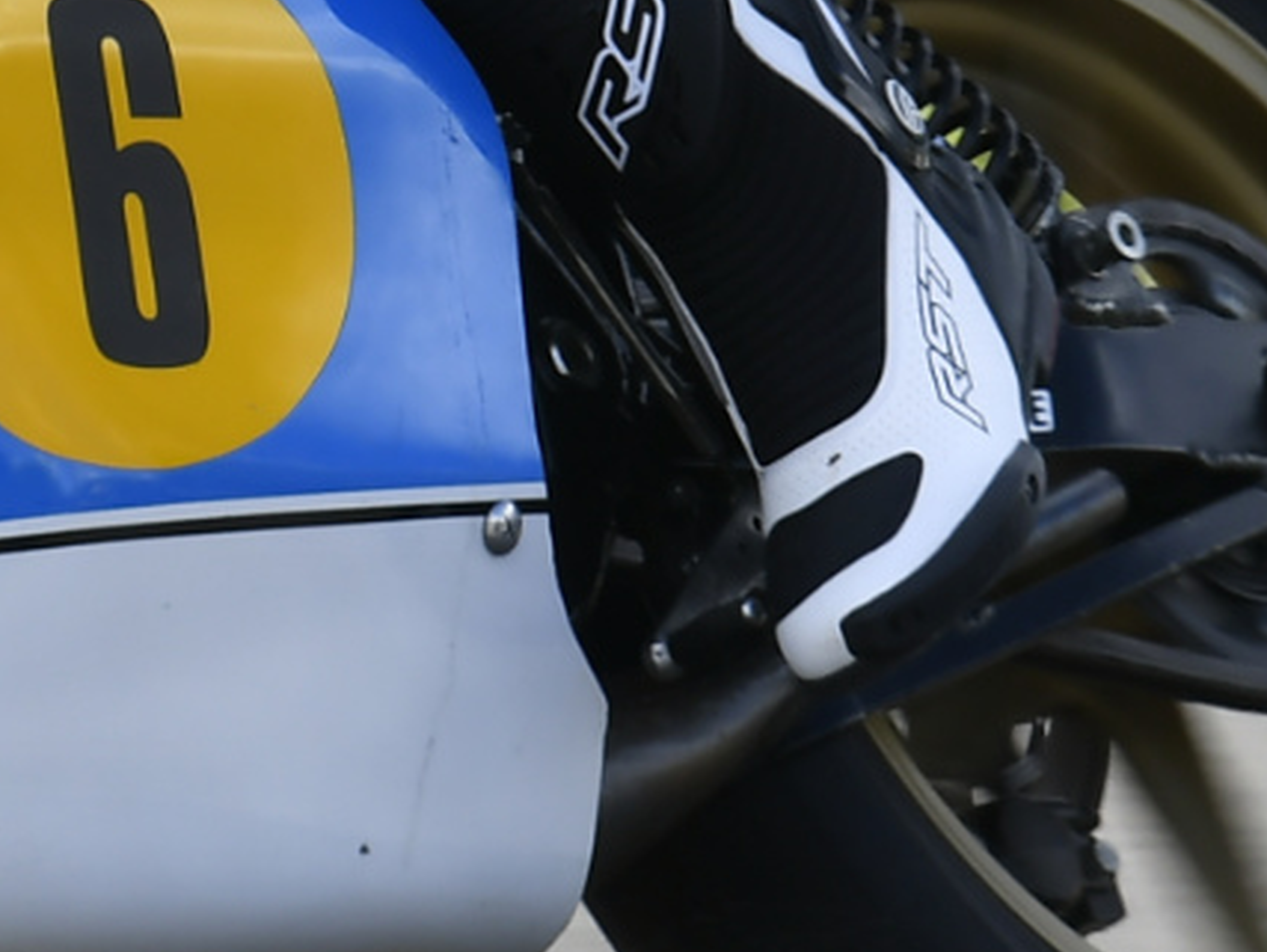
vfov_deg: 0.7
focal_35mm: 2026
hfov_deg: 1.0
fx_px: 74217
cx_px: -101
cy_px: -271
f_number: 8
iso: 100
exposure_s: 1/250
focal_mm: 300
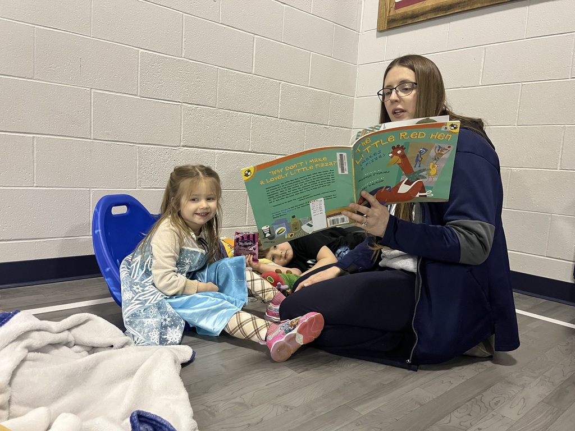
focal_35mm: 26
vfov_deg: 53.1
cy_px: 216
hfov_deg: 67.3
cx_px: 288
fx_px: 432
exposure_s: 1/40
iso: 400
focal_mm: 5.1
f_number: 1.6
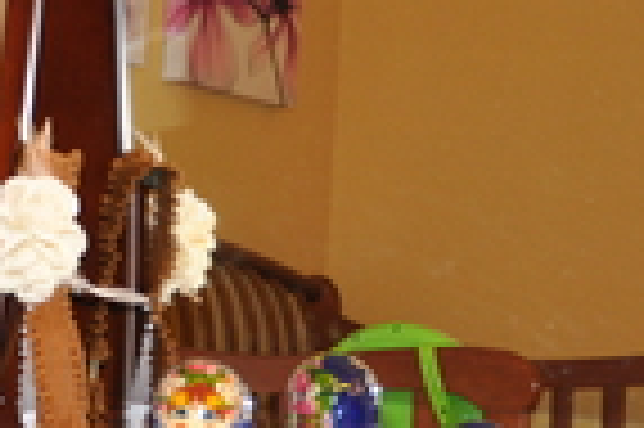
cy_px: 196
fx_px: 2019
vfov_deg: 12.1
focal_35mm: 113
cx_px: -257
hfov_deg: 16.8
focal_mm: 24
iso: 800
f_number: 3.8
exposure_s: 1/60
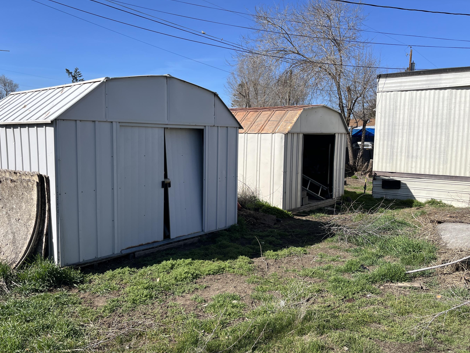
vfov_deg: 48.2
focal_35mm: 29
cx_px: 214
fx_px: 394
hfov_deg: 61.6
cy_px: 176
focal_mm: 5.1
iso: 50
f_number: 1.6
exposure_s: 1/3623
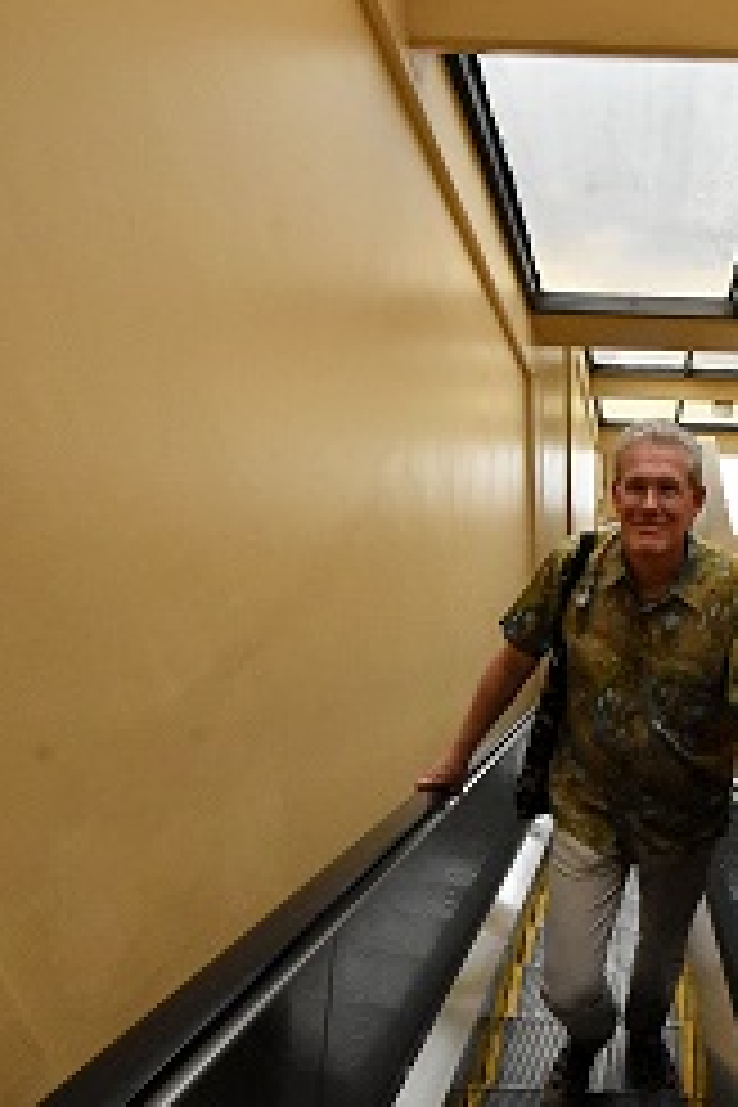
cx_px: 637
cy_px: 592
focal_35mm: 27
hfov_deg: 44.4
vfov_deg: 67.3
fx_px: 830
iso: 2500
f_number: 11
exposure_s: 1/250
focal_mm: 10
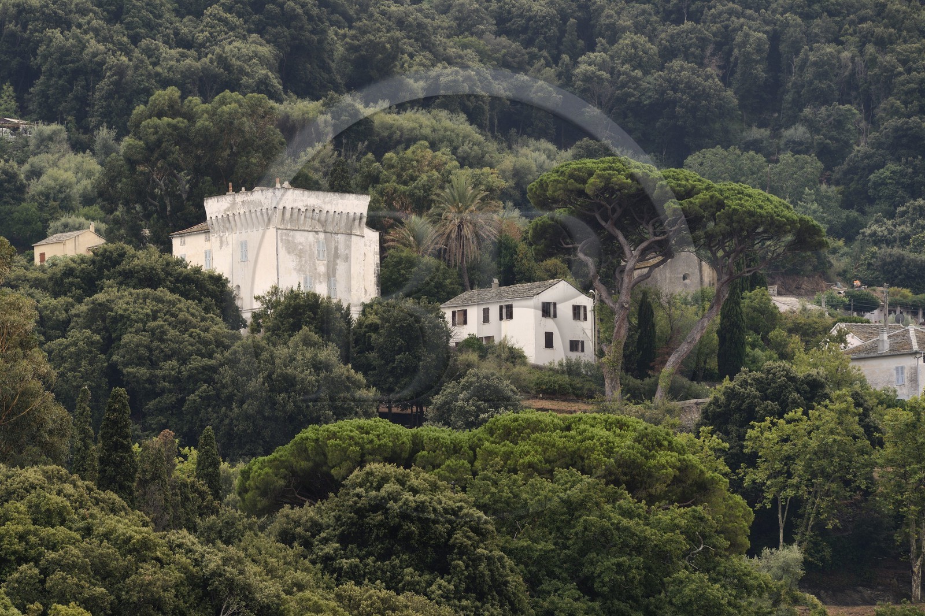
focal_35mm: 200
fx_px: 5137
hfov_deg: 10.3
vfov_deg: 6.9
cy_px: 308
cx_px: 462
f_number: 10
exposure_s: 1/160
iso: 200
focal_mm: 200
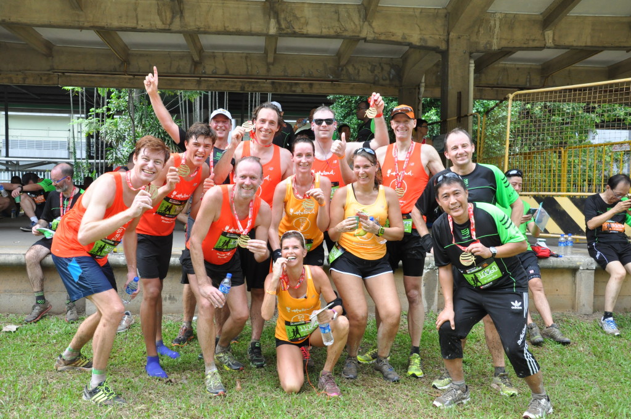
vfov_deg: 36.8
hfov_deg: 53.2
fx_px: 630
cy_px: 210
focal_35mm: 36
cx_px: 316
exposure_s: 1/400
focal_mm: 24
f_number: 7.1
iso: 800
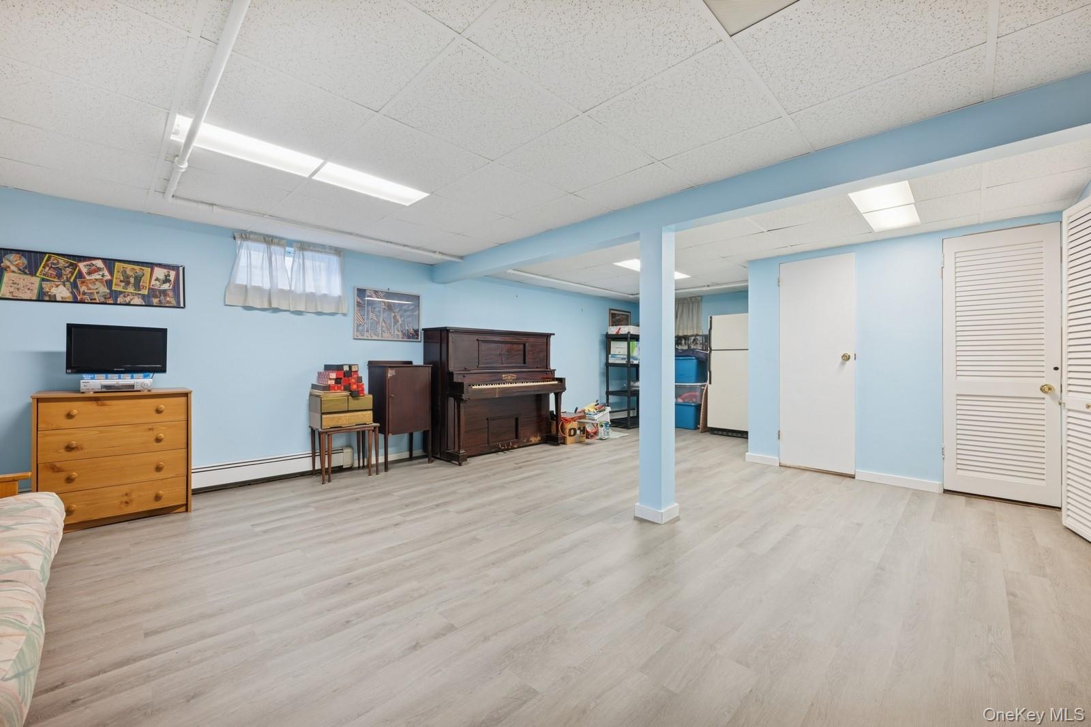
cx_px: 546
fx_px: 424
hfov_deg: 104.3
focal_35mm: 14
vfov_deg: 81.2
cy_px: 364
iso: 100
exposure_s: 1
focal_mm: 14
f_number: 11
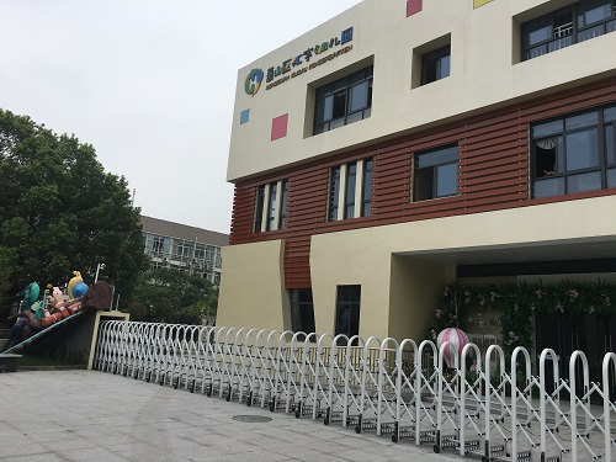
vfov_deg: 48.2
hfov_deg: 61.7
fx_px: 516
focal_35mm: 29
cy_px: 231
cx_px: 308
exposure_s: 1/1603
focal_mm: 4.15
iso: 25
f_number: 2.2
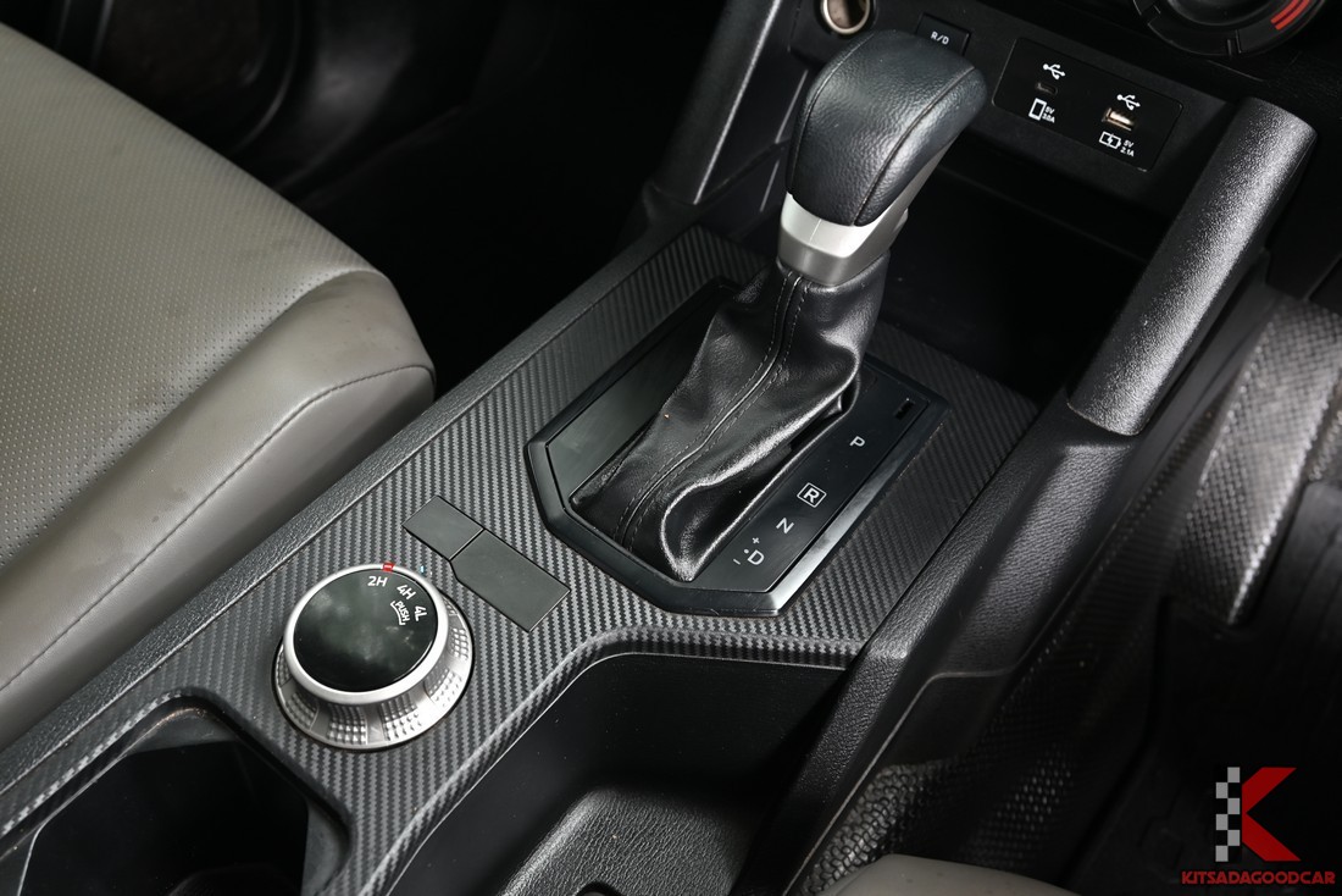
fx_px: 1100
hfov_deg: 62.8
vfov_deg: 44.3
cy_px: 448
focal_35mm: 30
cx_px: 671
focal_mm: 29.5
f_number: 5.6
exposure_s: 1/10
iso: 400
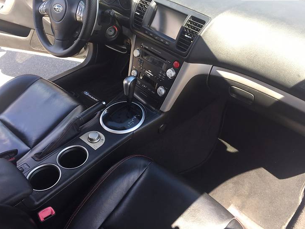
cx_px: 137
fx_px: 282
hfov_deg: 56.7
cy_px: 104
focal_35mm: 32
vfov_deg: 44.1
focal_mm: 4.2
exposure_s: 1/122
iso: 32
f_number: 2.2
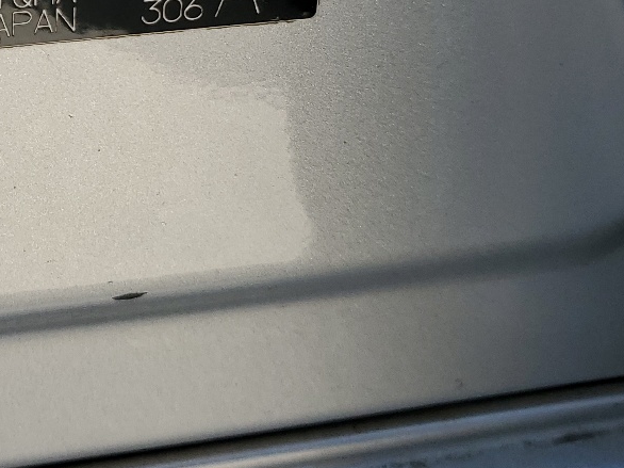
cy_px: -17
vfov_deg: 20.0
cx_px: -54
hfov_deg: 25.5
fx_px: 1279
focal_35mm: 71
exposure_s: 1/385
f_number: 1.5
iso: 50
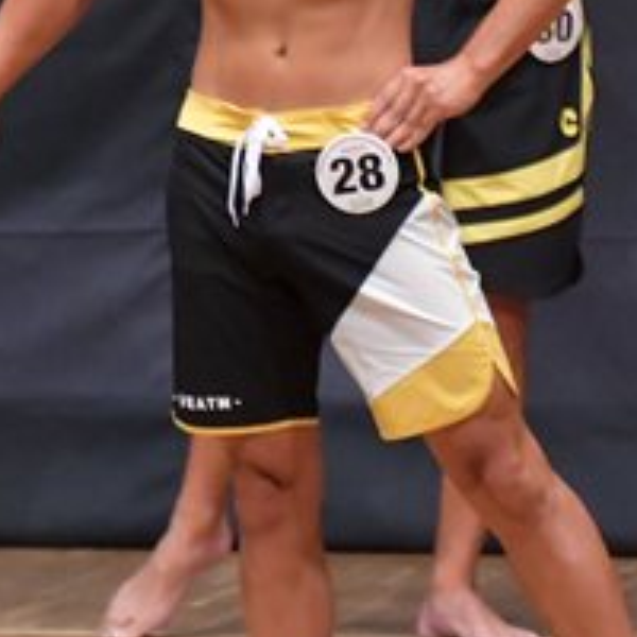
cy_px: 226
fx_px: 19508
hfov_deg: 1.9
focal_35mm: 937
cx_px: 1021
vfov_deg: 1.9
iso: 6400
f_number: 5.6
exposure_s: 1/400
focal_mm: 190
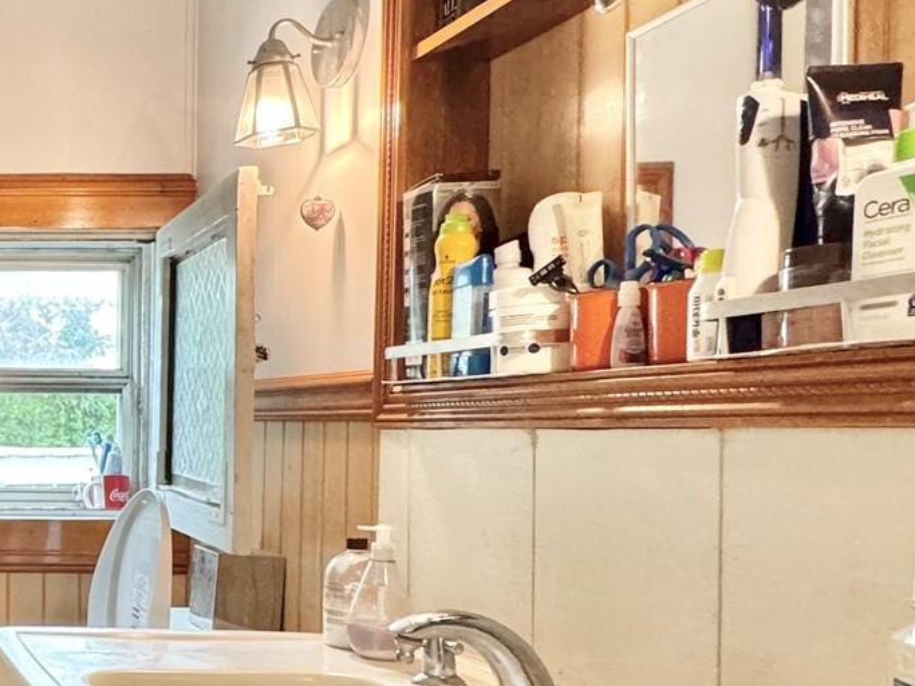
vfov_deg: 34.0
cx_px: -230
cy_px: 461
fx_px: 1110
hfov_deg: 34.2
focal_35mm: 42
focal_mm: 2.22
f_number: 2.2
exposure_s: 1/120
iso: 320
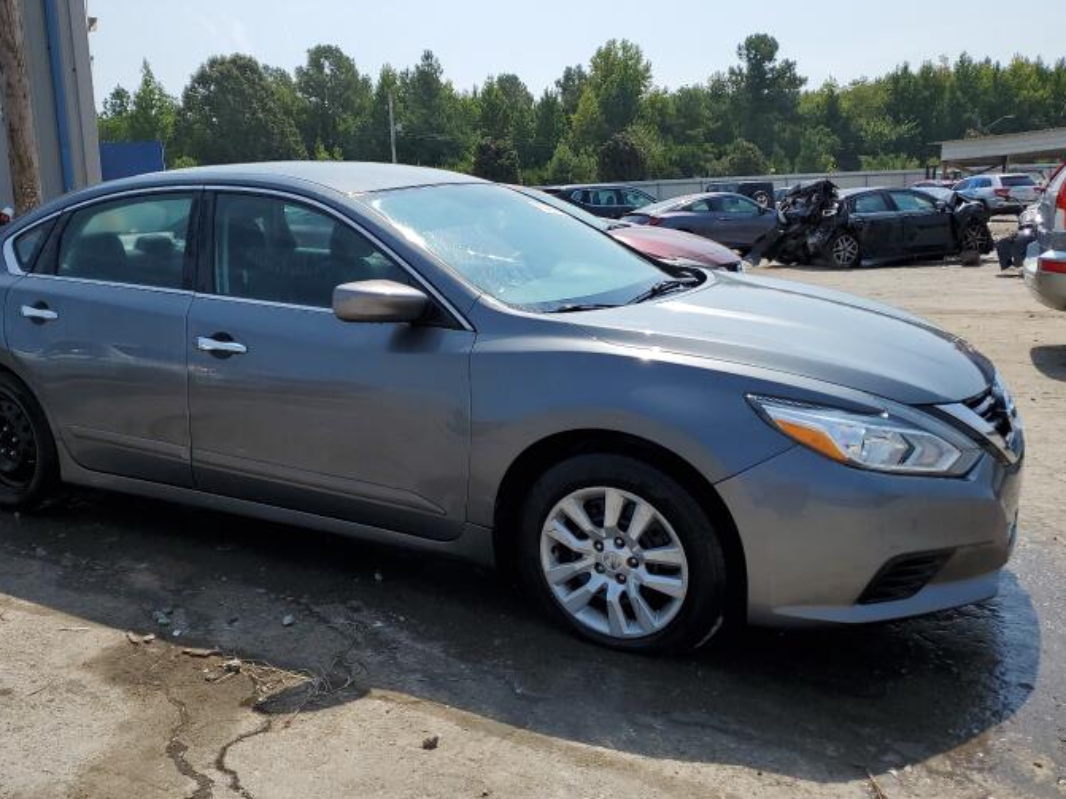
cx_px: 472
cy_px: 413
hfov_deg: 58.2
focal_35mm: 31
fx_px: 954
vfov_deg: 45.4
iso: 50
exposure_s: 1/5000
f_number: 1.5
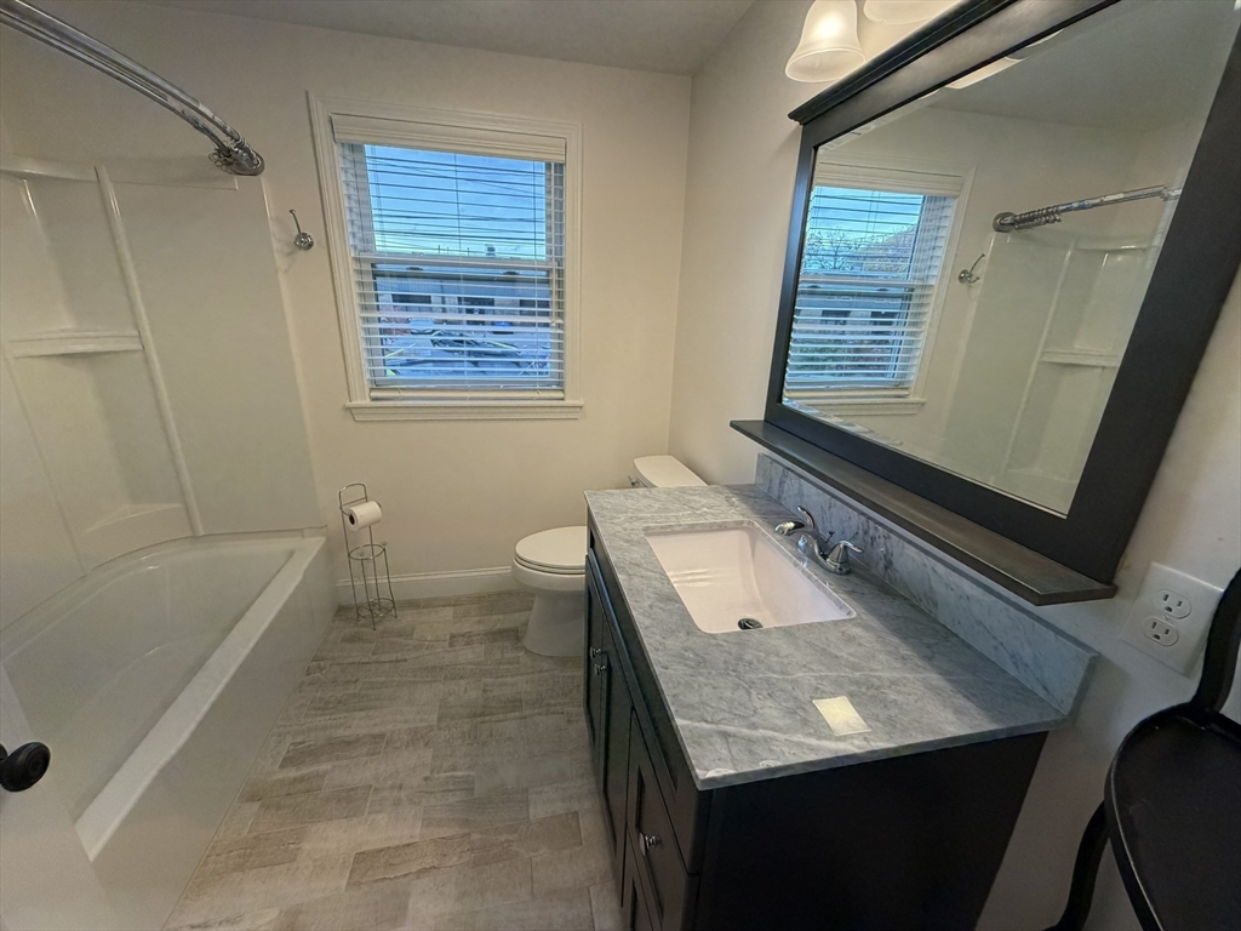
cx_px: 620
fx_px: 502
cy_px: 466
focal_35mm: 14
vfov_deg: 85.7
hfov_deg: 102.1
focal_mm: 2.22
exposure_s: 1/120
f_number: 2.2
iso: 160
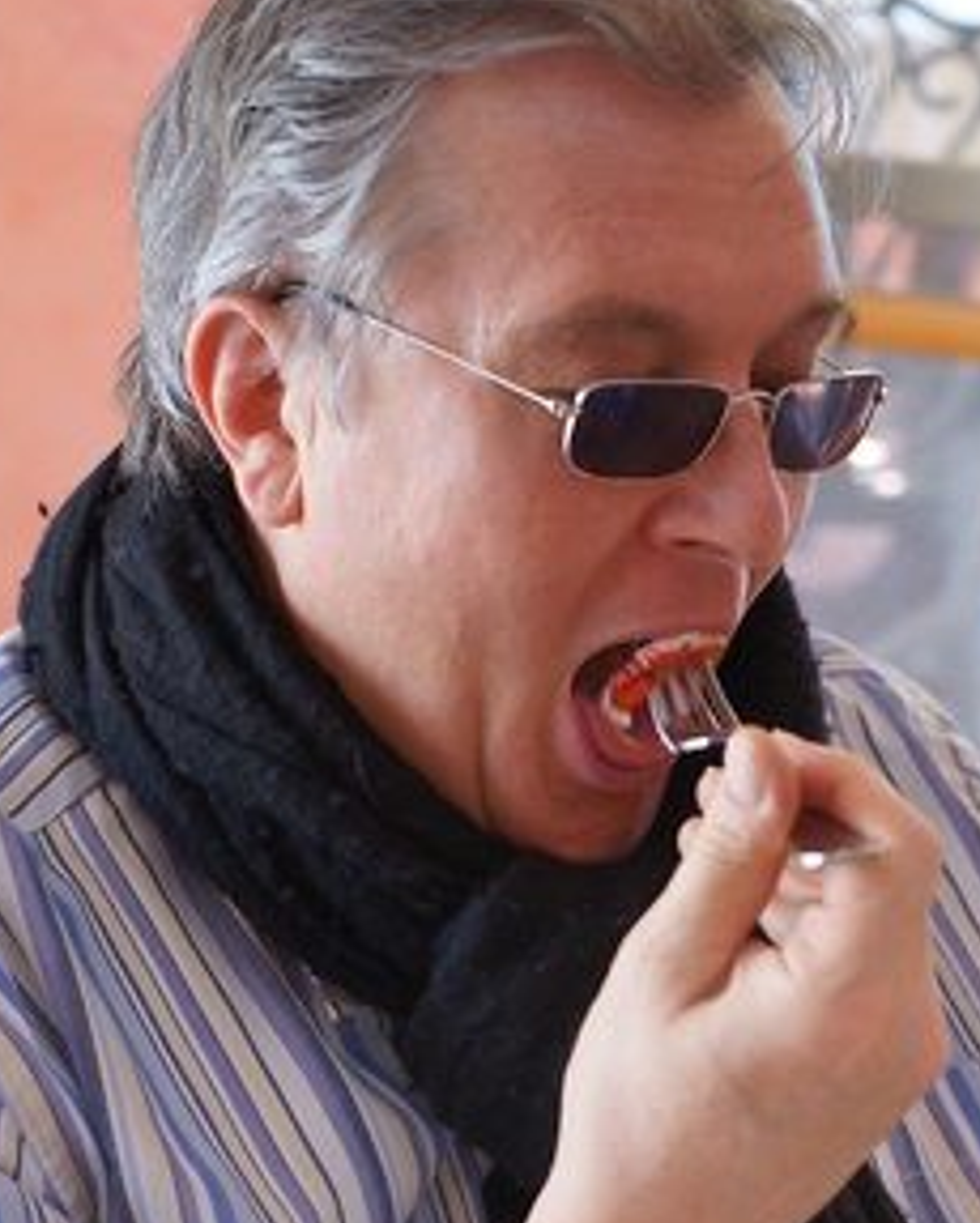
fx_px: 3549
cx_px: 720
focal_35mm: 98
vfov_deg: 19.3
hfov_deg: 15.7
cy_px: 1023
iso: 400
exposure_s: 1/60
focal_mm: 50
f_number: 4.5
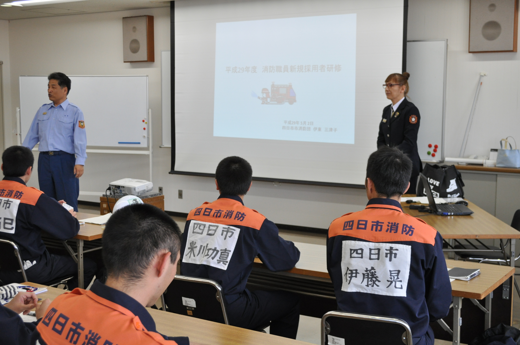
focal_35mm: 48
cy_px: 172
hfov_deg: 41.2
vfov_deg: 28.0
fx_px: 692
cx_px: 260
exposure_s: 1/200
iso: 800
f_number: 5.6
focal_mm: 32
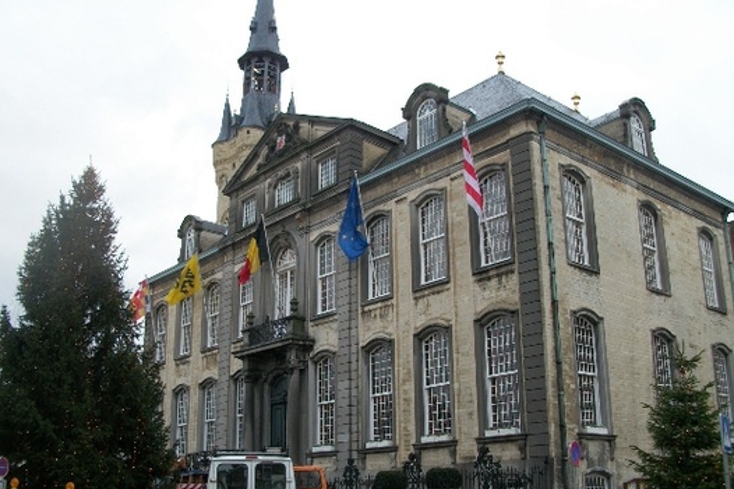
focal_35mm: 38
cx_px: 329
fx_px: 774
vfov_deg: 35.0
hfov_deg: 50.6
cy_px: 278
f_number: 2.9
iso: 80
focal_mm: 5.7
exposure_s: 1/100
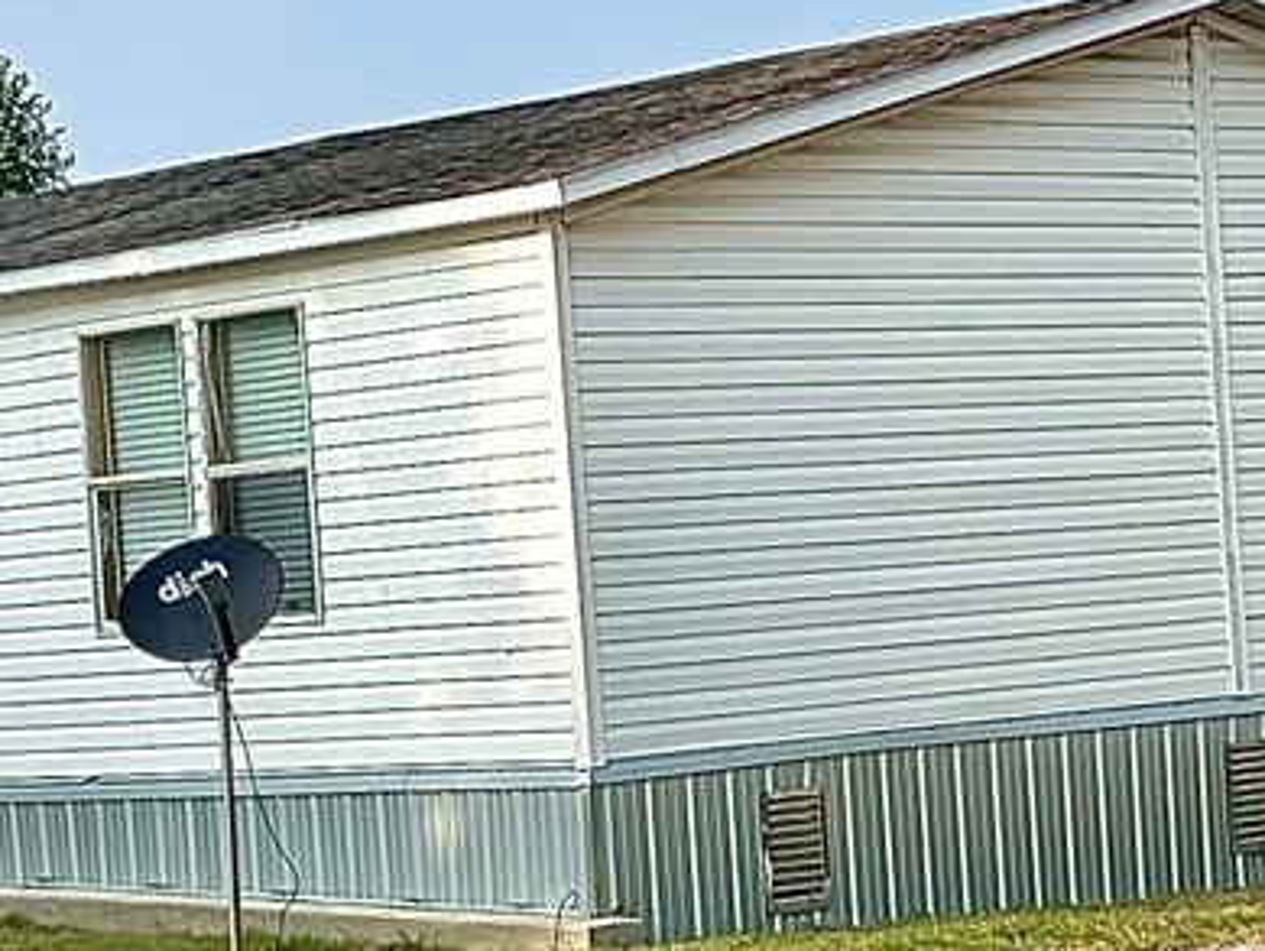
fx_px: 4680
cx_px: 778
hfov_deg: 15.4
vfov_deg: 11.6
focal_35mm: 128
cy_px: 510
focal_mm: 5.7
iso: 50
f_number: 1.5
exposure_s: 1/4444
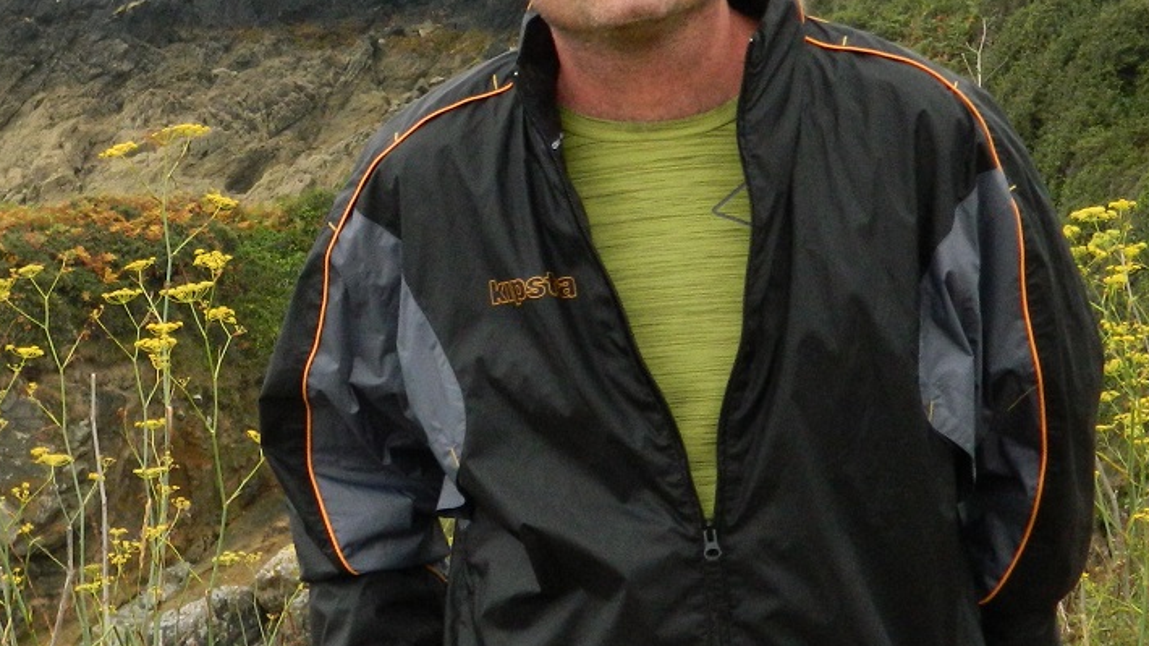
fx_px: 4264
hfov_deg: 15.2
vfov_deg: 8.7
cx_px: 186
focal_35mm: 140
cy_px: 210
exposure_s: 1/400
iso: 250
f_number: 3.8
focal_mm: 10.2
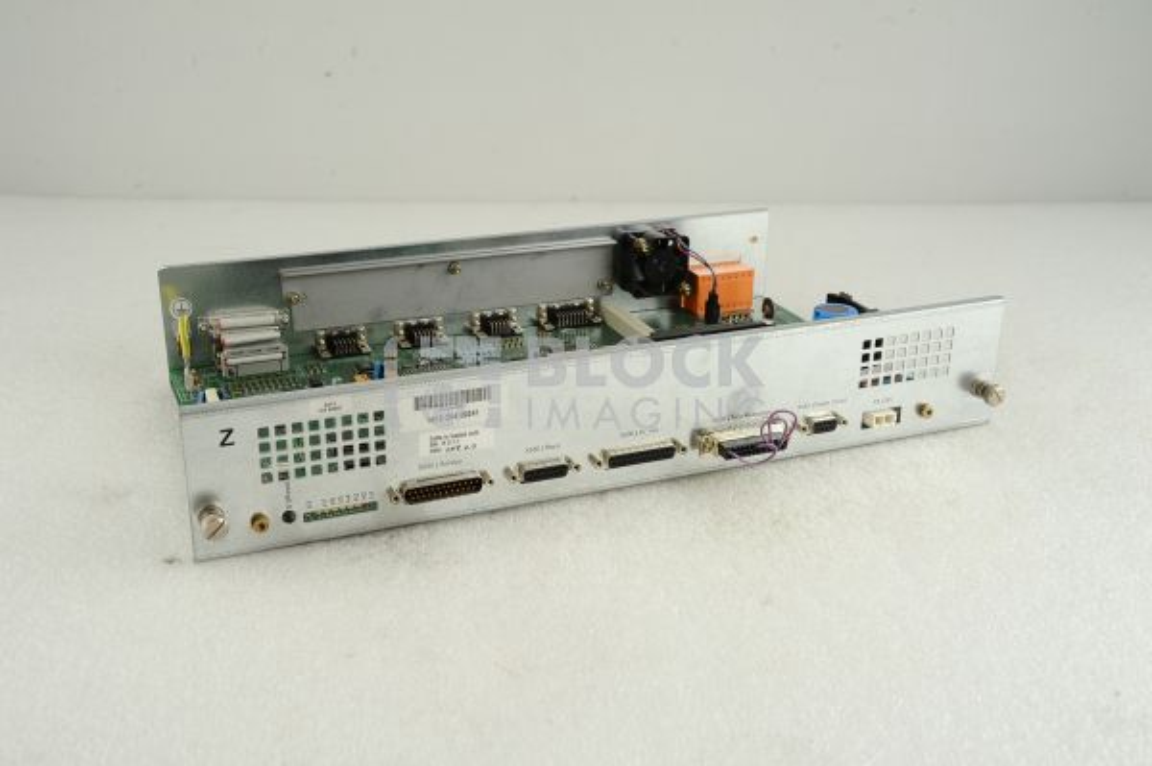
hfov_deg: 43.6
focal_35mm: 45
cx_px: 576
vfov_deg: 29.8
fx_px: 1439
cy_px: 383
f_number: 11
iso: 1600
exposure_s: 1/125
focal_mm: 45
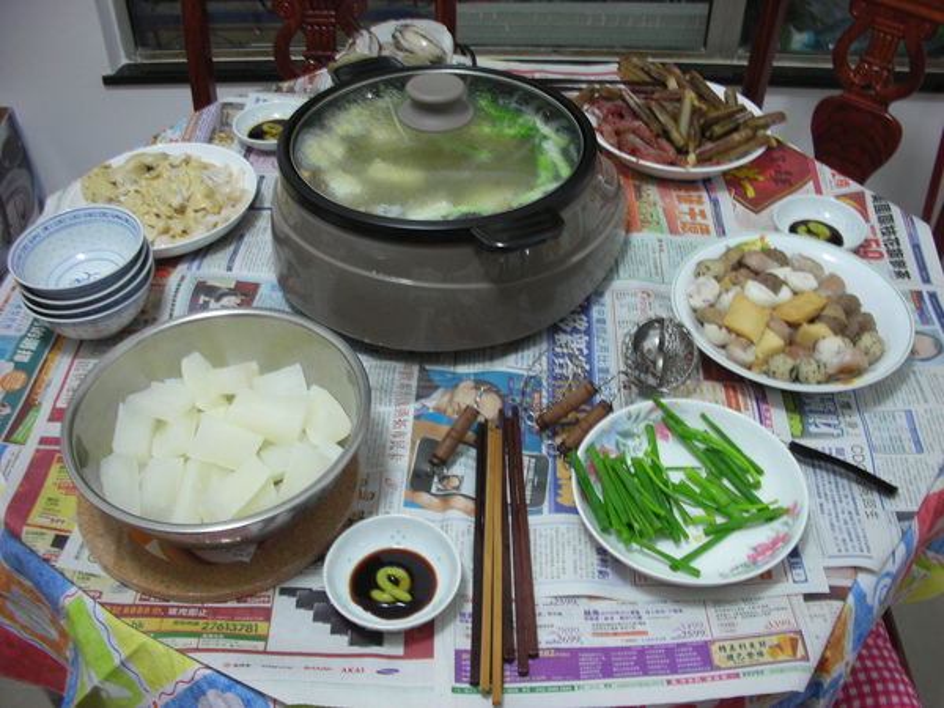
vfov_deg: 40.7
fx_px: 954
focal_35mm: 35
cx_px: 472
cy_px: 354
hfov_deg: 52.6
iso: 110
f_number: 3
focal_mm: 5.8
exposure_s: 1/3.9
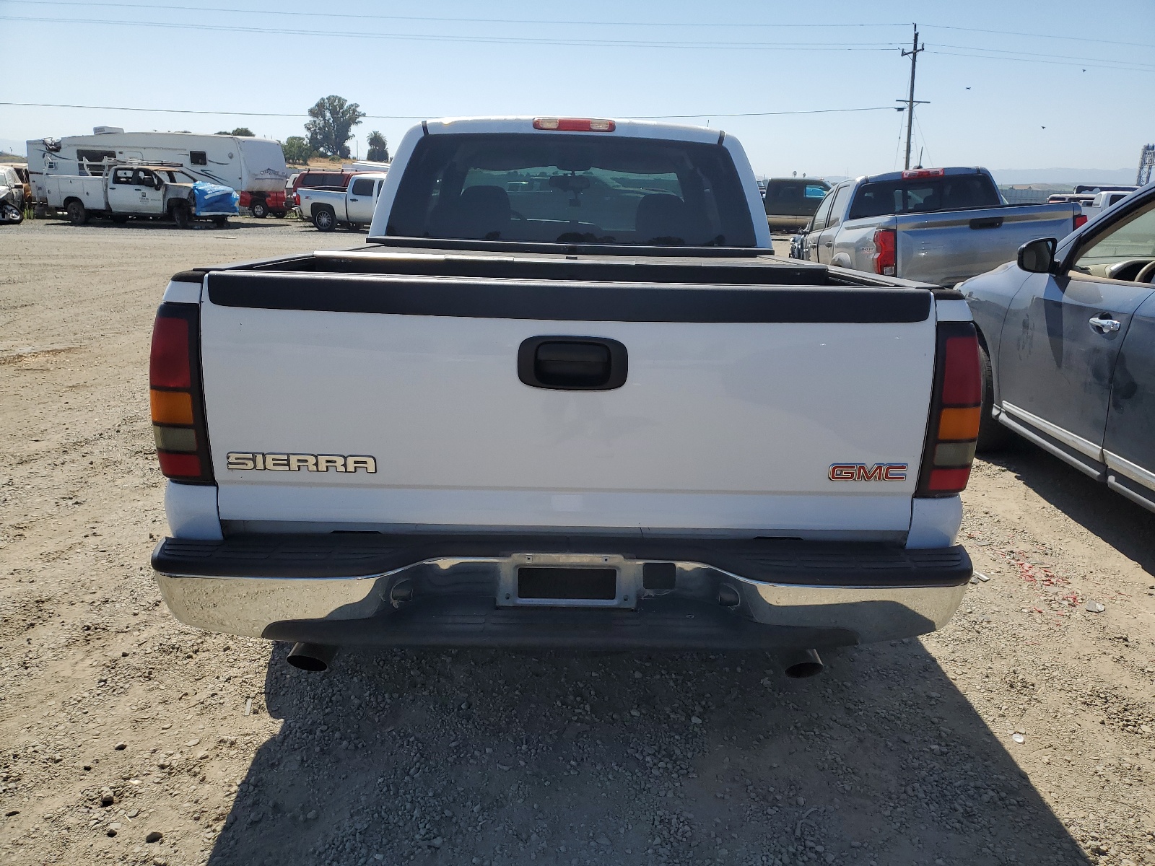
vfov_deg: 53.1
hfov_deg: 67.3
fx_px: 868
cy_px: 433
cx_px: 578
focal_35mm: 26
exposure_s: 1/5000
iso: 50
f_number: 1.5
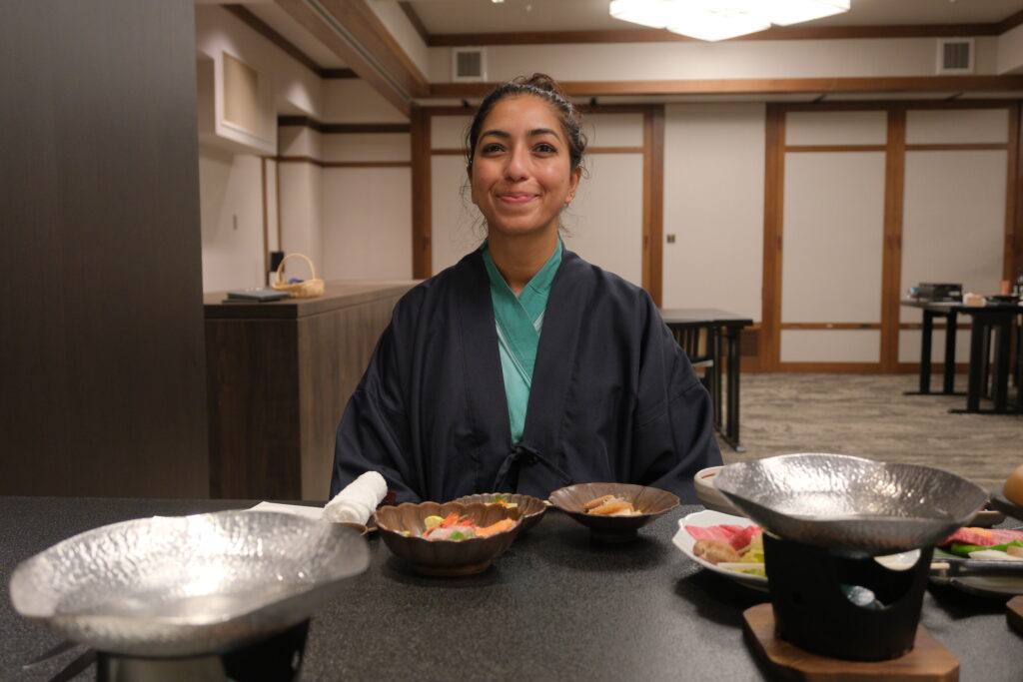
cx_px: 512
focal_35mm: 32
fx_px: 909
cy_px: 341
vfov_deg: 41.1
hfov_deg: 58.7
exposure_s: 1/100
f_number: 3.2
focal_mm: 21.4
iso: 1250
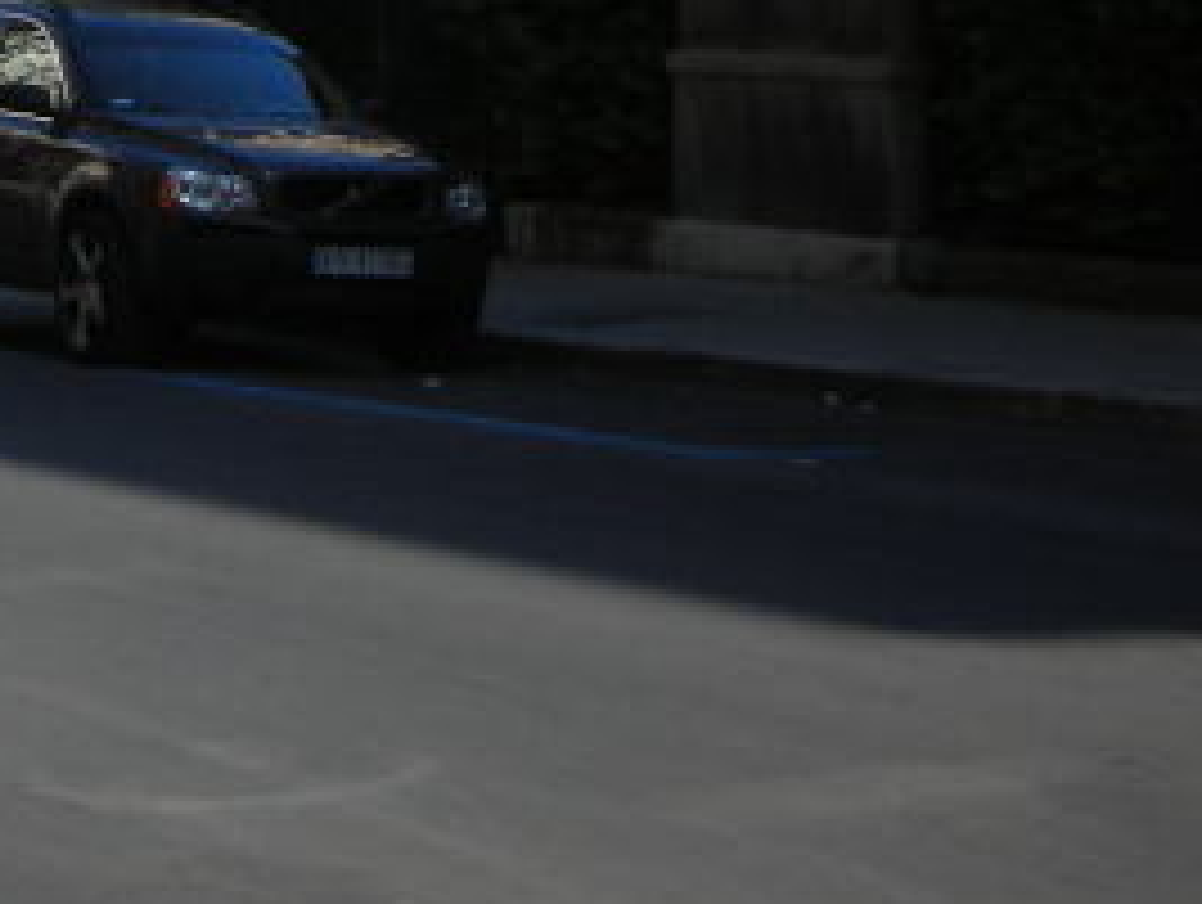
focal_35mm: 134
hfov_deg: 14.2
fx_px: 4659
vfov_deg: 10.7
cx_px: -270
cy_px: -477
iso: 50
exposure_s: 1/78.7
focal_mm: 5.8
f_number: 8.5
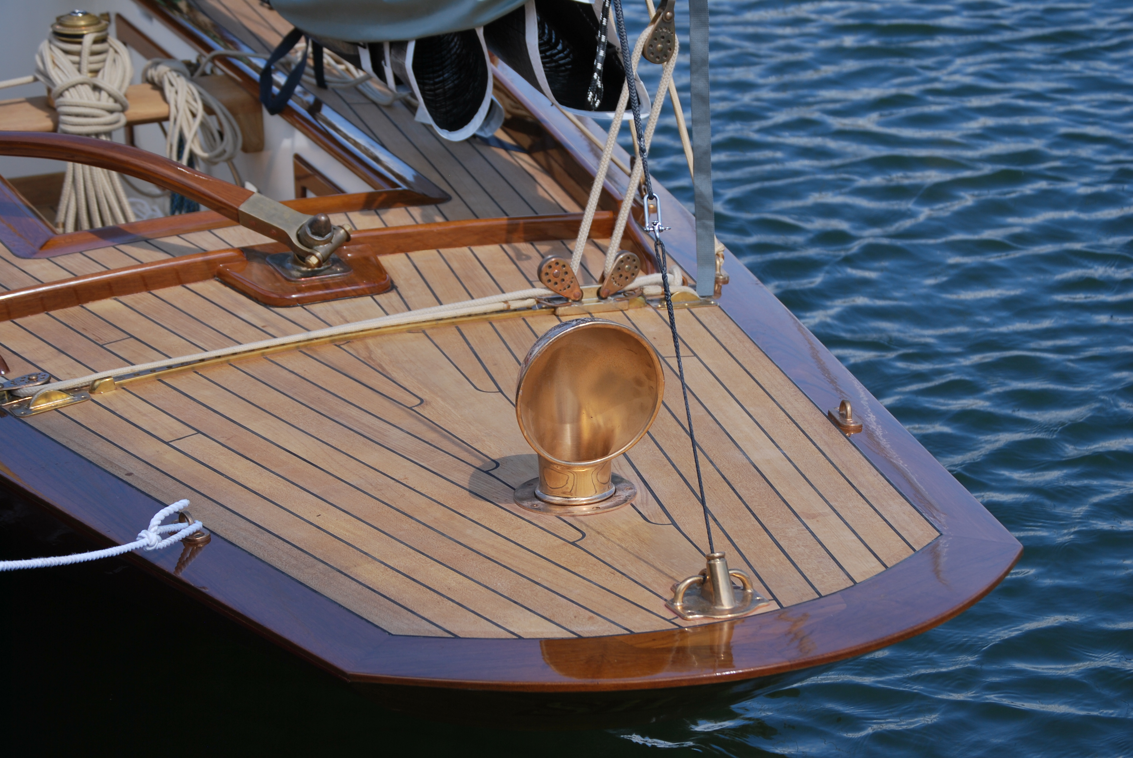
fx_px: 3545
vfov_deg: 12.2
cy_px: 379
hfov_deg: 18.2
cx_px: 566
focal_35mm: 112
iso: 100
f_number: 5.6
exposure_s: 1/500
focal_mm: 75
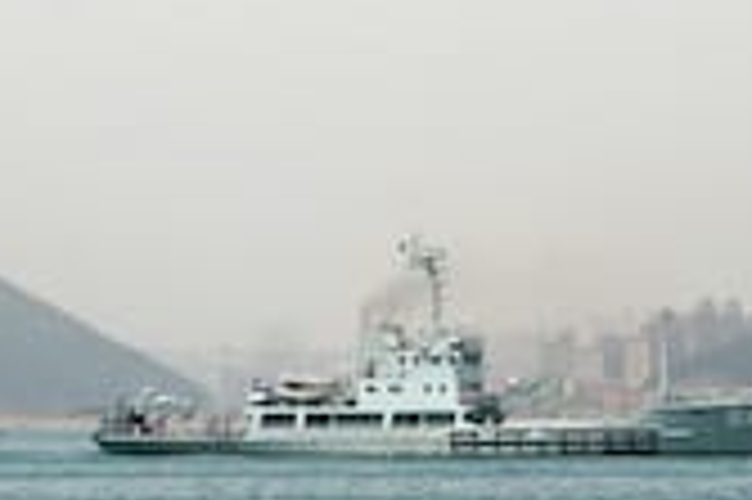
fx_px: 7333
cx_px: 243
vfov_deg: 3.9
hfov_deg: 5.9
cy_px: 207
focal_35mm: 351
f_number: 13
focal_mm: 49
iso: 100
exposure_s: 1/200
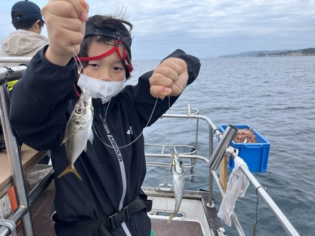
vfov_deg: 53.1
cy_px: 118
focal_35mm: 26
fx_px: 237
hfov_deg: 67.3
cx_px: 158
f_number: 1.6
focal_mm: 5.1
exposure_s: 1/1018
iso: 50
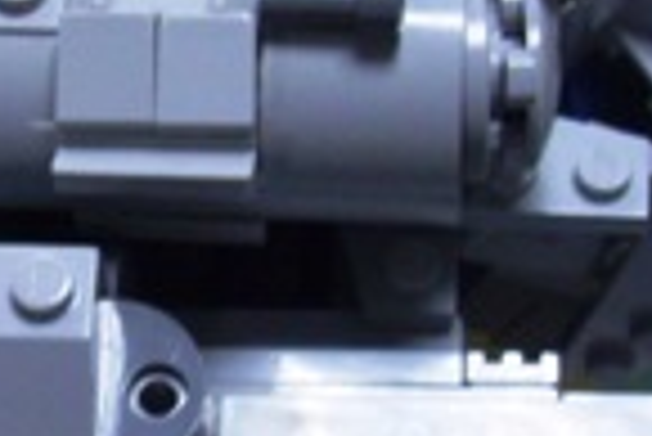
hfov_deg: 13.5
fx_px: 2665
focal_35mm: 147
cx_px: -162
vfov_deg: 9.3
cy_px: 391
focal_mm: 5.7
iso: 125
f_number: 2.9
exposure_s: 1/25
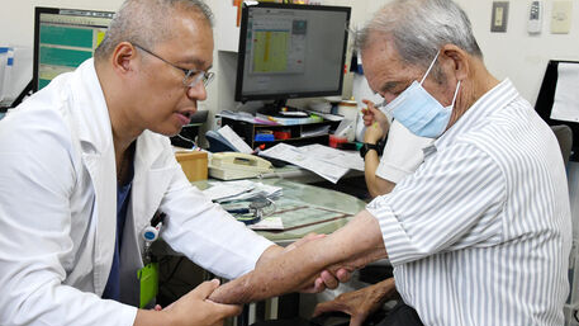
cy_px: 181
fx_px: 844
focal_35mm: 55
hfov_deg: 37.7
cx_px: 238
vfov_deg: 21.8
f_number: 9
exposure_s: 1/320
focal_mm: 40
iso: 6400
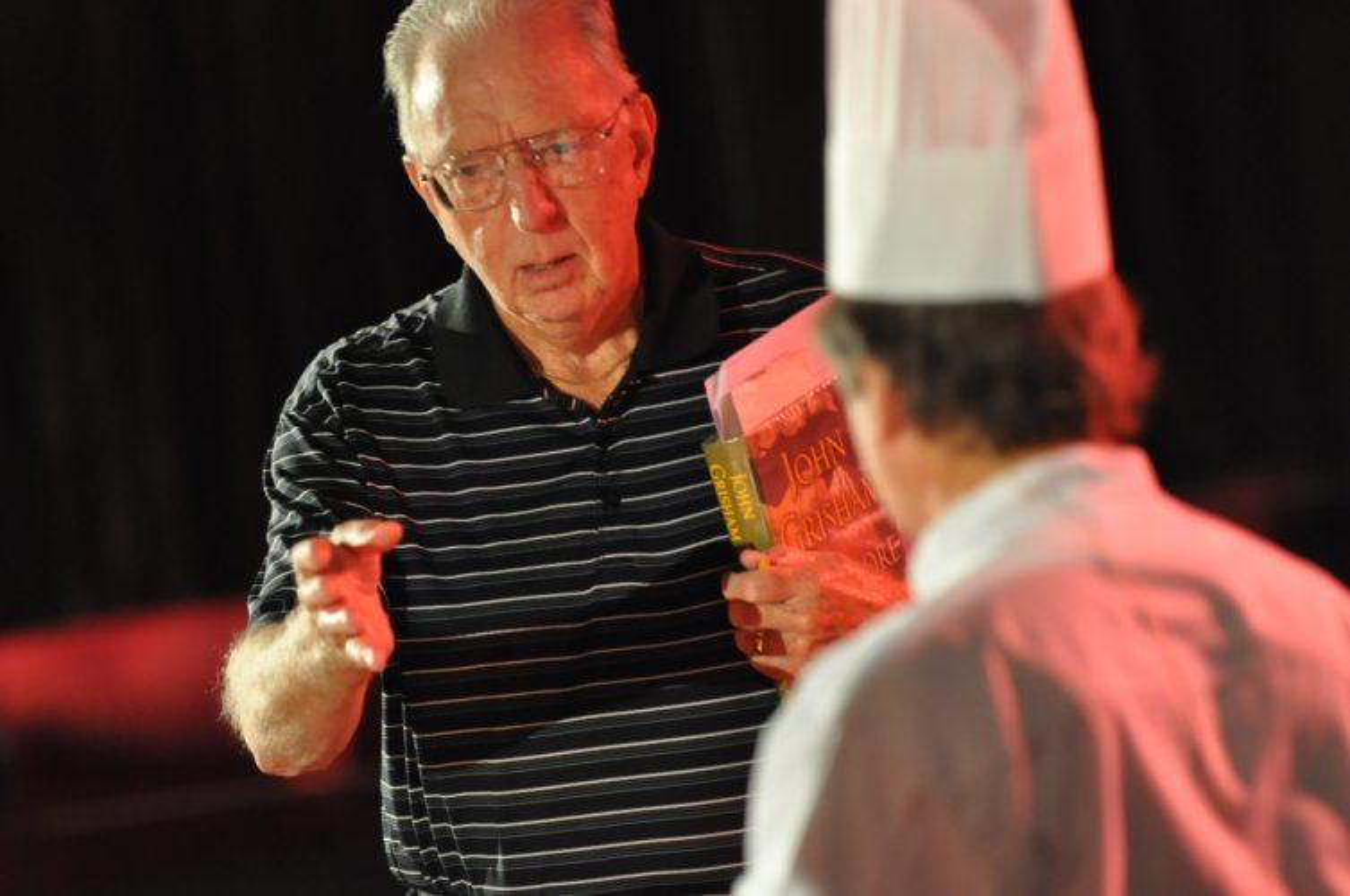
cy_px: 448
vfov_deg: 5.2
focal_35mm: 262
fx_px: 9831
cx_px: 675
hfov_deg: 7.9
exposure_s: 1/100
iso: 1600
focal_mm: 175
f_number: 2.8
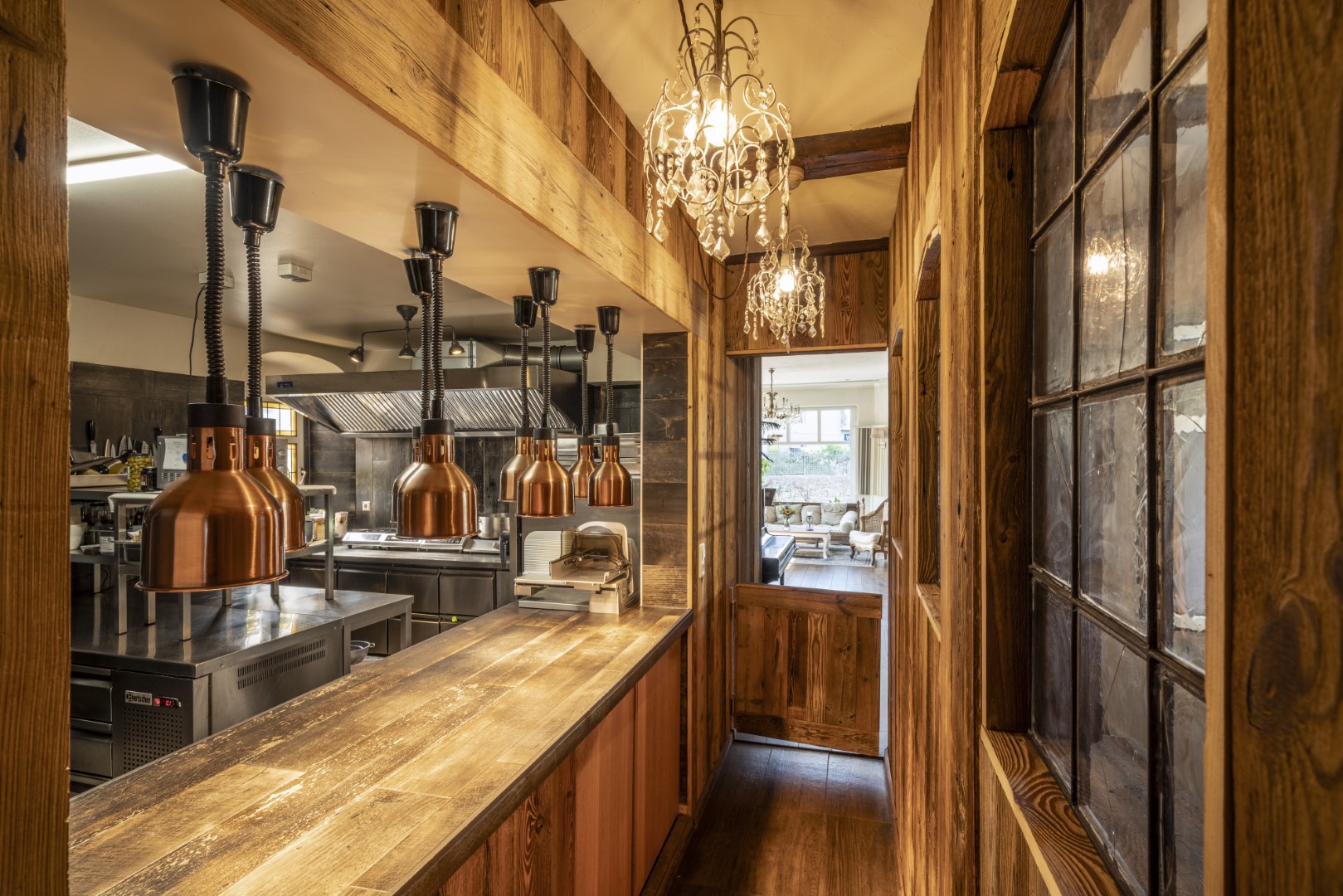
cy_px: 448
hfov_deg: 93.3
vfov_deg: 70.5
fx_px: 634
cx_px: 672
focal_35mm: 17
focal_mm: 17
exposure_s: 1/2
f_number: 11
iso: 100
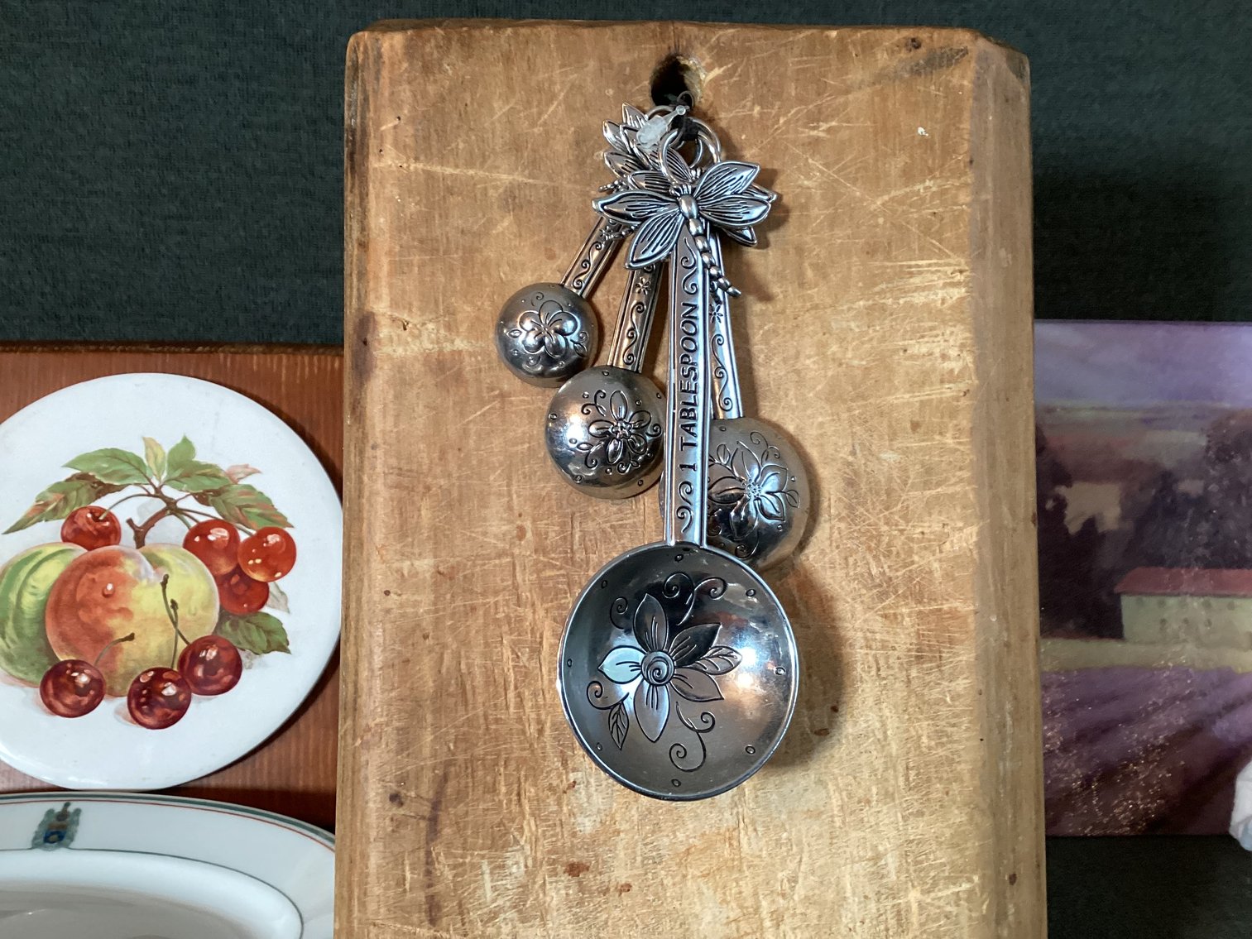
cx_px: 626
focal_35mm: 31
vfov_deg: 45.4
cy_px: 470
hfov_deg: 58.3
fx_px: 1121
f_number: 2.4
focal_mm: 3.3
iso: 200
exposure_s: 1/50
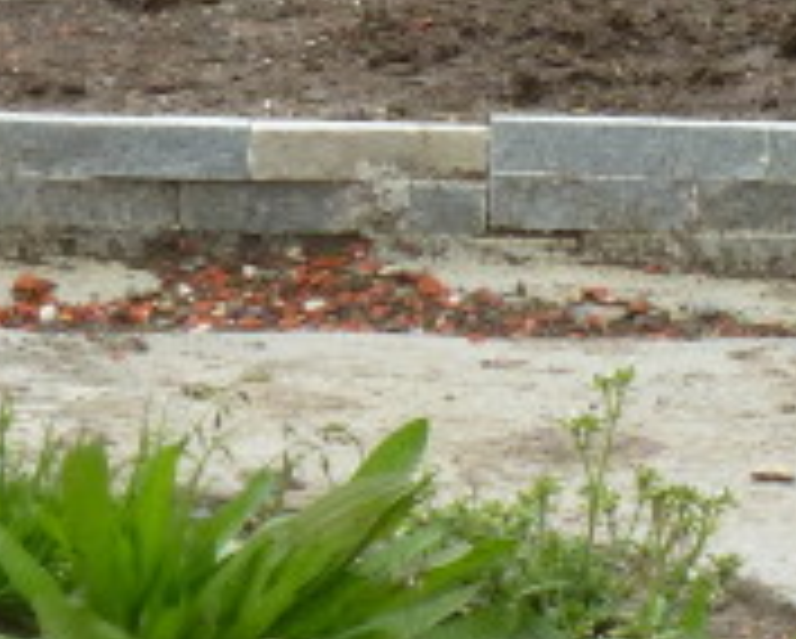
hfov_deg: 3.3
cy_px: 32
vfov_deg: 2.7
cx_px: 1295
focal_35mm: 578
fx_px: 13632
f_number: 5.2
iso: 320
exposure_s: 1/320
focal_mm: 23.4
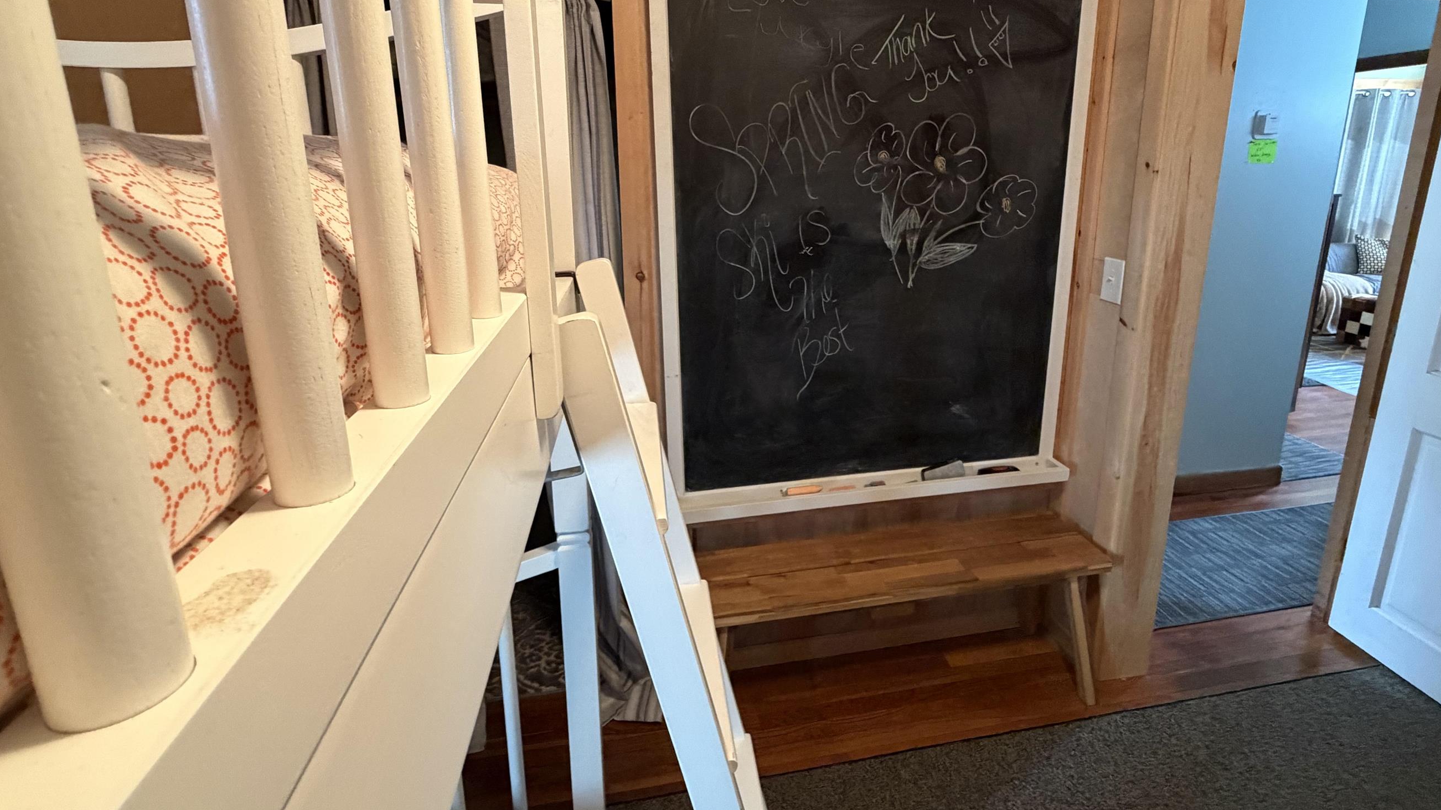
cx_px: 761
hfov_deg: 92.6
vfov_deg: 60.4
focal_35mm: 18
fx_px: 688
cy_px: 319
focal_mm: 2.22
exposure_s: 1/60
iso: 500
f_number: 2.2
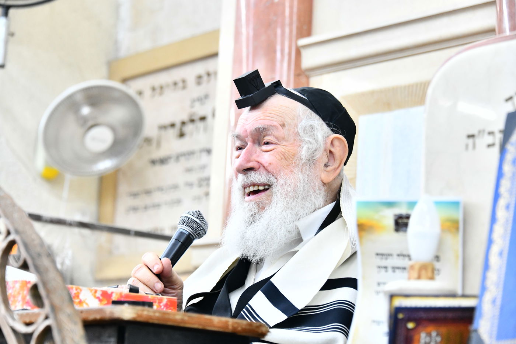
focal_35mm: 105
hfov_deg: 19.5
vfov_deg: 13.0
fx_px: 1505
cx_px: 258
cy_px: 172
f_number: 5.6
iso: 4000
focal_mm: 105
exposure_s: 1/125
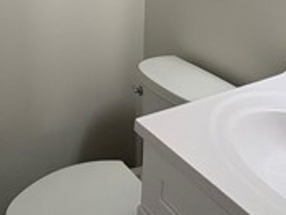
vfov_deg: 26.3
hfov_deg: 37.4
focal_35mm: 51
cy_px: -21
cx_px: 119
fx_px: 421
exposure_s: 1/99
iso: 160
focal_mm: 2.22
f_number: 2.2
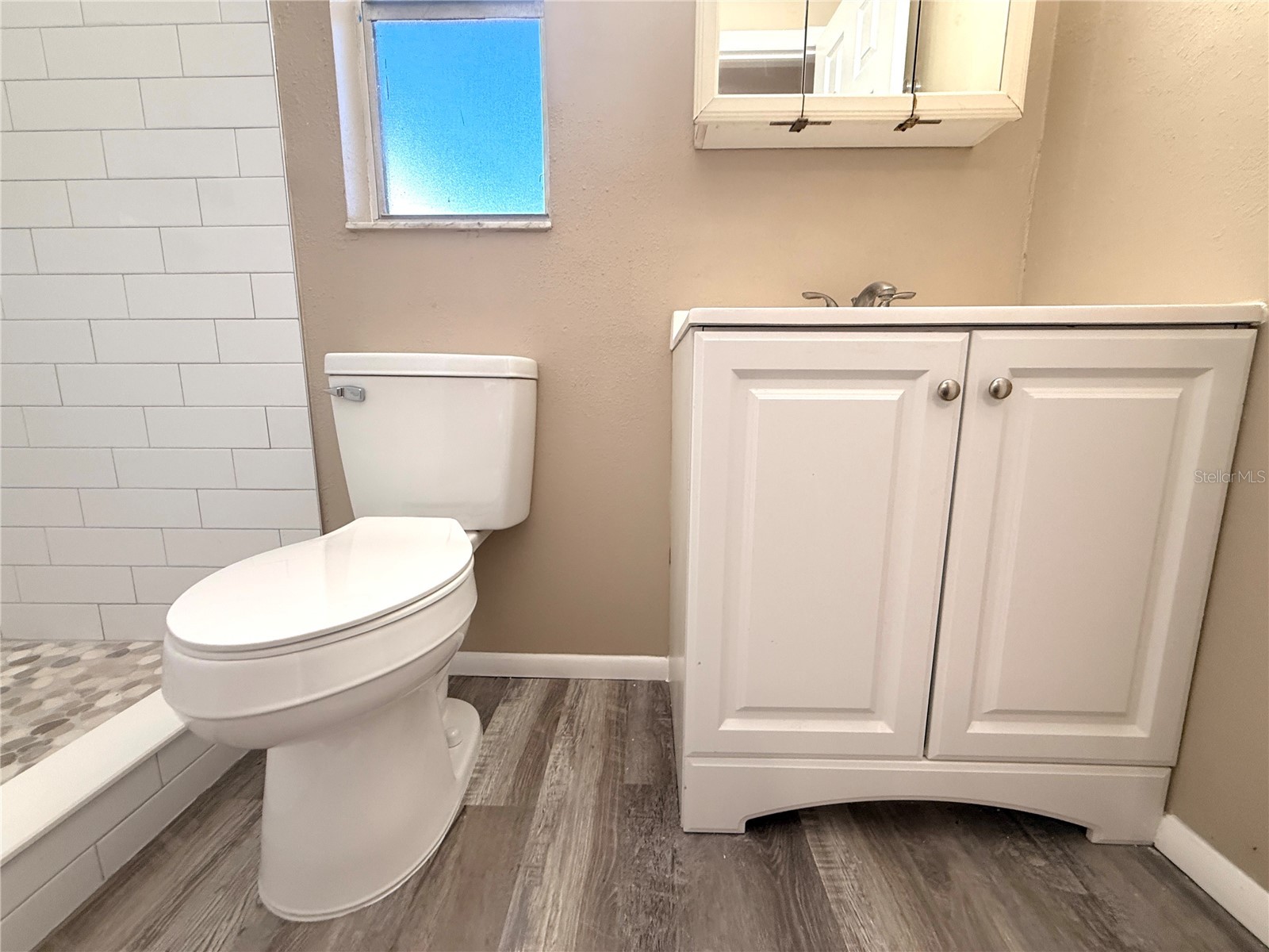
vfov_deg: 85.7
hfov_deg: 102.1
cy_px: 476
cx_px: 634
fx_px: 513
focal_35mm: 14
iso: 200
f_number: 2.2
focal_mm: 2.22
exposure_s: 1/120
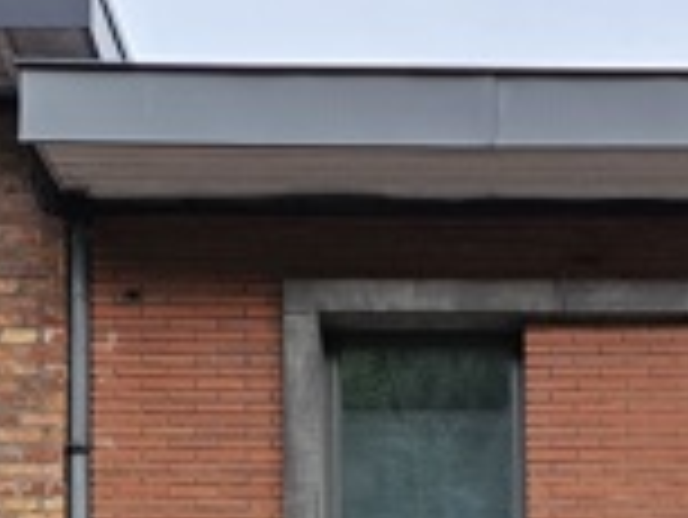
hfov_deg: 19.7
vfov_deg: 13.3
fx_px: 1910
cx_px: 715
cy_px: 1027
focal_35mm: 96
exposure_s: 1/382
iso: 50
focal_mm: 5.4
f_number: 1.8
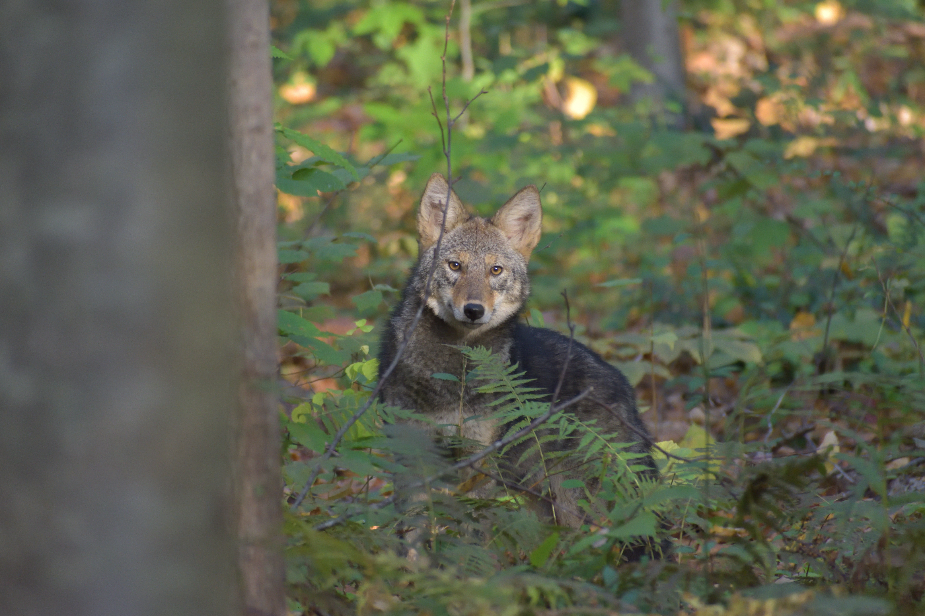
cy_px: 308
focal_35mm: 450
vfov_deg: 3.1
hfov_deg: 4.6
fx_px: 11562
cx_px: 462
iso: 1100
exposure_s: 1/160
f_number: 6.3
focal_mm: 300
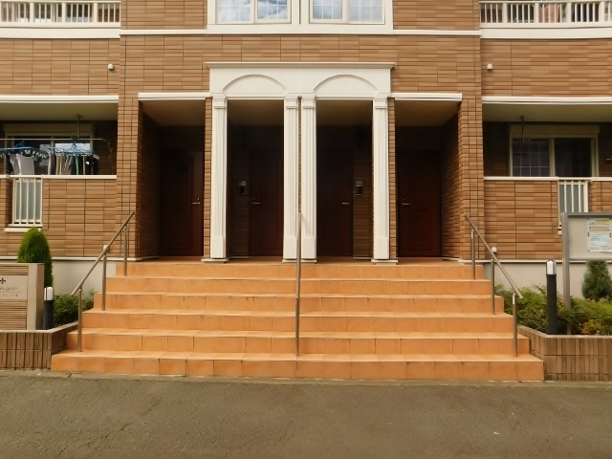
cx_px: 306
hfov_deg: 73.9
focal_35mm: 23
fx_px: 407
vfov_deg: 58.9
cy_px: 230
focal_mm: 4
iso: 125
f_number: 3
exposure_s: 1/1250
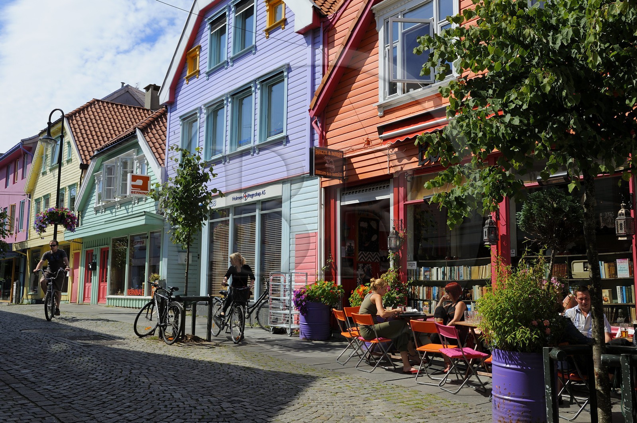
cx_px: 318
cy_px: 212
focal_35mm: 34
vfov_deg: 38.8
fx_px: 601
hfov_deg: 55.8
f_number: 14
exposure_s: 1/160
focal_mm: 34
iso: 200
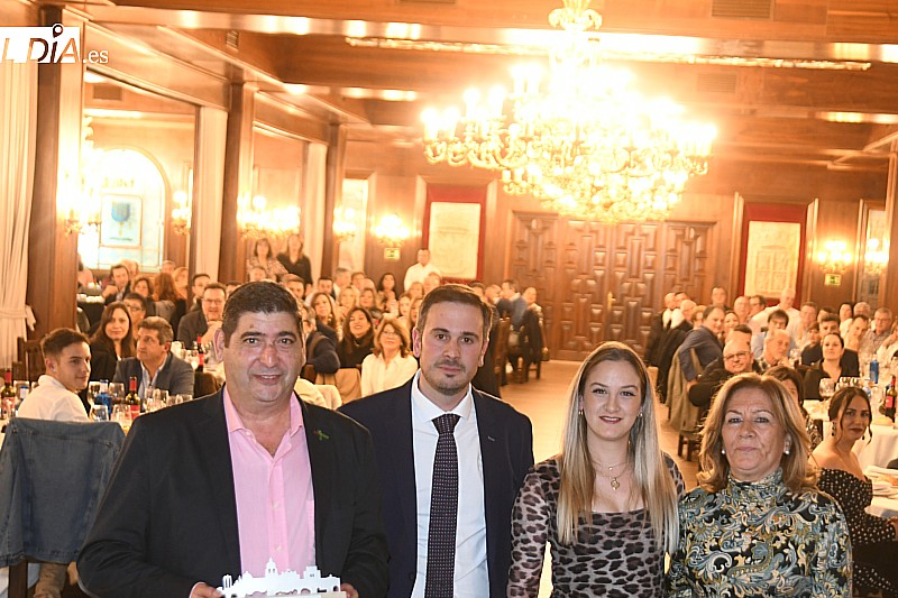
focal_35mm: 72
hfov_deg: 28.1
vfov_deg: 18.9
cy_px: 399
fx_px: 1796
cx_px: 485
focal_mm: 48
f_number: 4
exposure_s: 1/60
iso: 1600
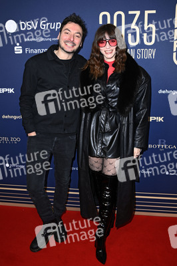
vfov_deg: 58.8
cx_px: 88
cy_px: 133
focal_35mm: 32
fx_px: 236
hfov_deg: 41.0
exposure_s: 1/250
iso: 500
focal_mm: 32
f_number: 5.6
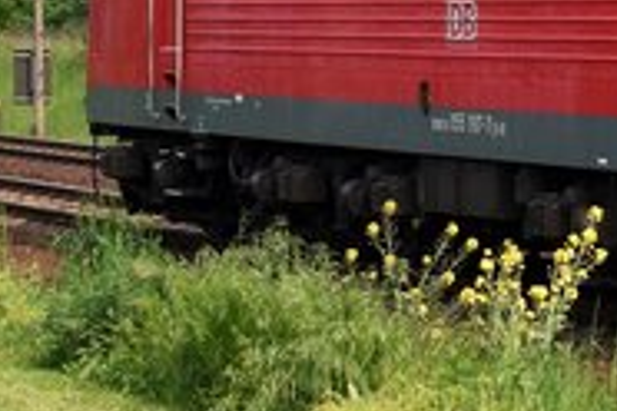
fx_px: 2982
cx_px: 1380
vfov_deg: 7.9
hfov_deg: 10.5
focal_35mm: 174
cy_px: 43
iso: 400
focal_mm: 18
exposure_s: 1/1250
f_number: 5
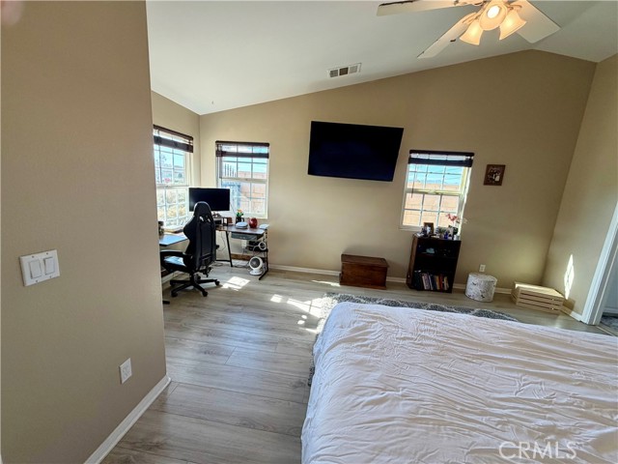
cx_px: 309
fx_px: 250
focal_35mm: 14
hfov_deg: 102.1
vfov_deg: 85.7
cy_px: 232
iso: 125
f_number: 2.2
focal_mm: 2.22
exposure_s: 1/120
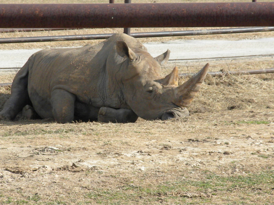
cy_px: 102
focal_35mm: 238
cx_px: 137
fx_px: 1884
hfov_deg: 8.3
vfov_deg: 6.2
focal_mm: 42.1
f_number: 14
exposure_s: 1/323
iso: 640
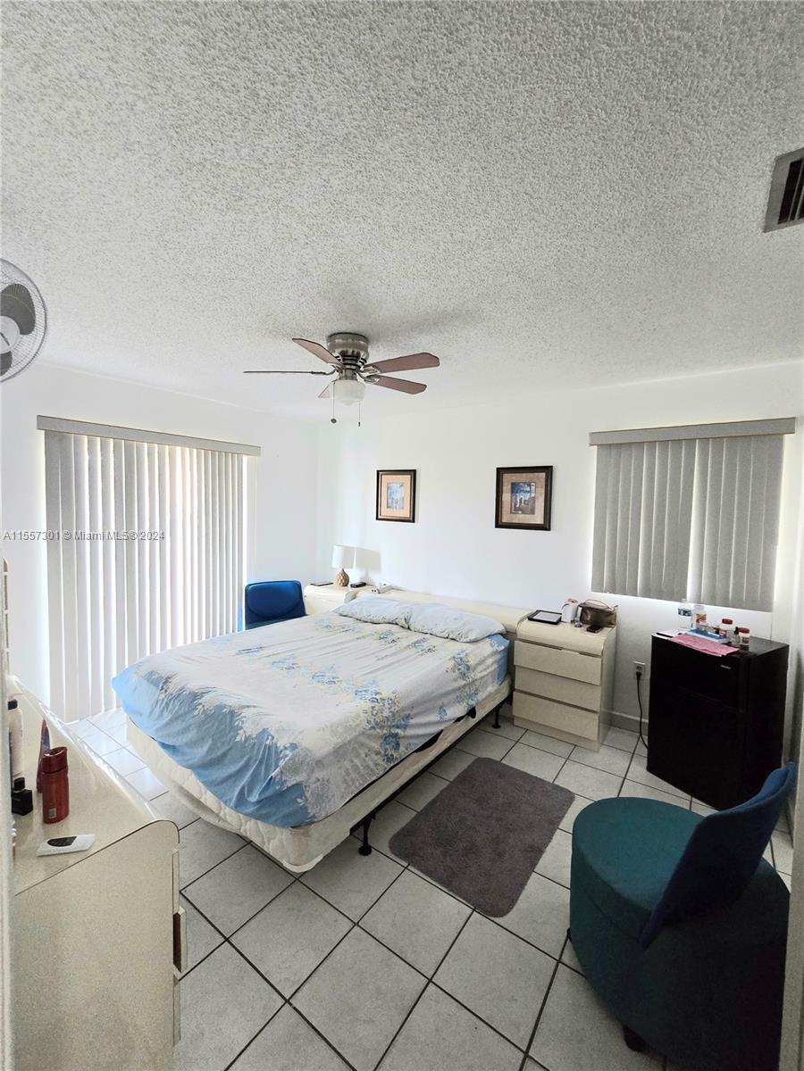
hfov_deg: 89.9
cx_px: 402
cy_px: 536
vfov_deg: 106.2
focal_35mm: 13
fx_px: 403
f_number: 2.2
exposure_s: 1/60.2
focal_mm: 2.2
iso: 500
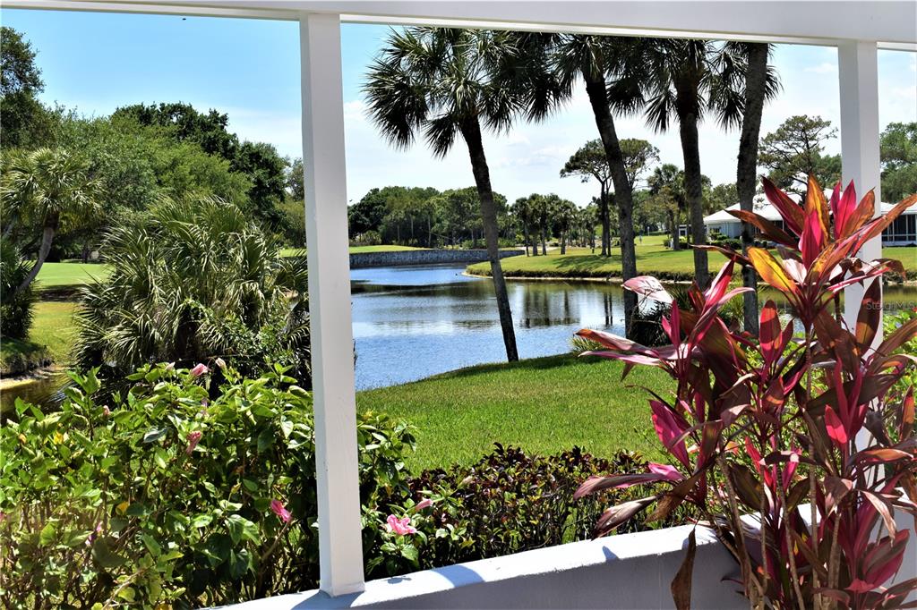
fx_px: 1184
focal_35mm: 46
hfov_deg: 42.3
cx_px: 458
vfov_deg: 28.9
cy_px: 305
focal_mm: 31
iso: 400
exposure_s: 1/500
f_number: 11
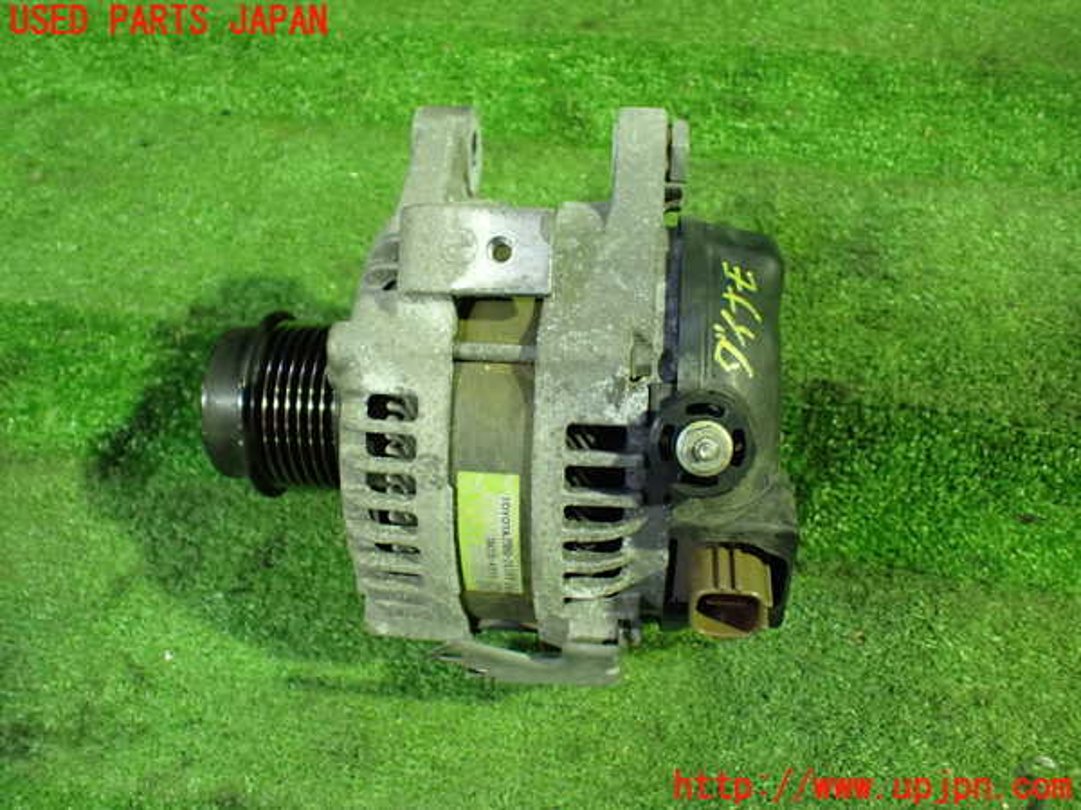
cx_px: 540
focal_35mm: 30
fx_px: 937
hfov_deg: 60.0
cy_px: 405
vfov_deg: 46.8
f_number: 2.3
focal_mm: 5.4
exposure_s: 1/40
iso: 800
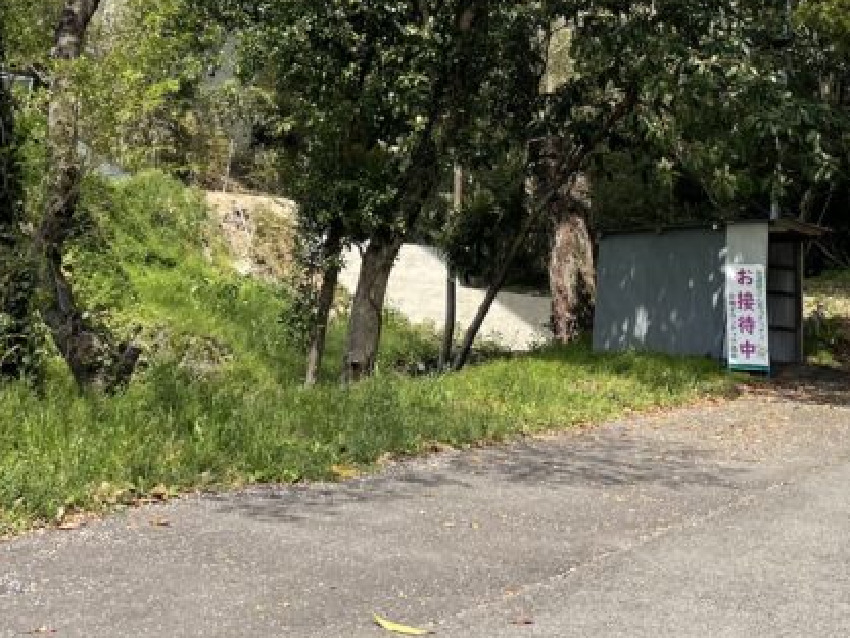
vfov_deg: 21.6
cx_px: 570
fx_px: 1572
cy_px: -92
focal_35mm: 64
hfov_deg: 30.0
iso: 32
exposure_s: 1/2132
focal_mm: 4.2
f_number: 1.6
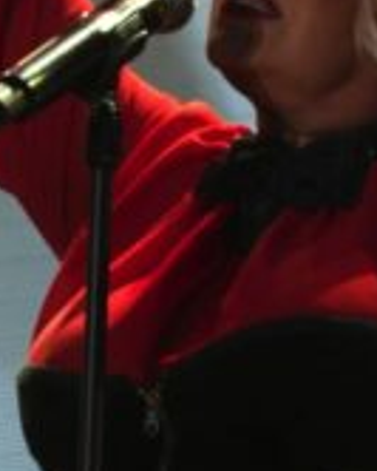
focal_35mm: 1115
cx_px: 249
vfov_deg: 1.7
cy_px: -216
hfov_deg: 1.4
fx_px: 15539
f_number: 6.3
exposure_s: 1/320
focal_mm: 171
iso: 200
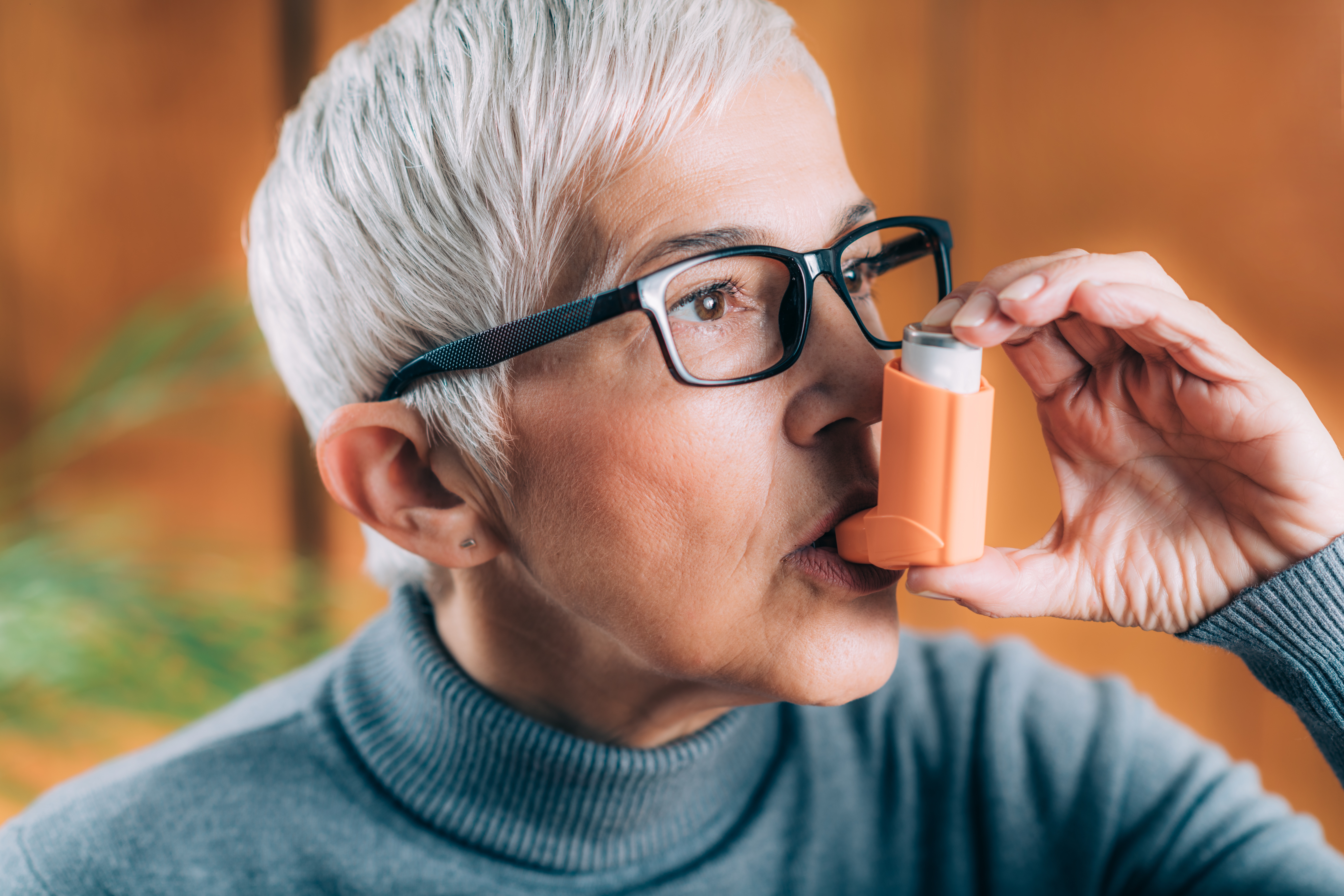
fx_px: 3173
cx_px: 672
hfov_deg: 23.9
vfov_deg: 16.1
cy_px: 448
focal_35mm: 85
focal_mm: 85
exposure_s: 1/200
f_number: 2.8
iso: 64
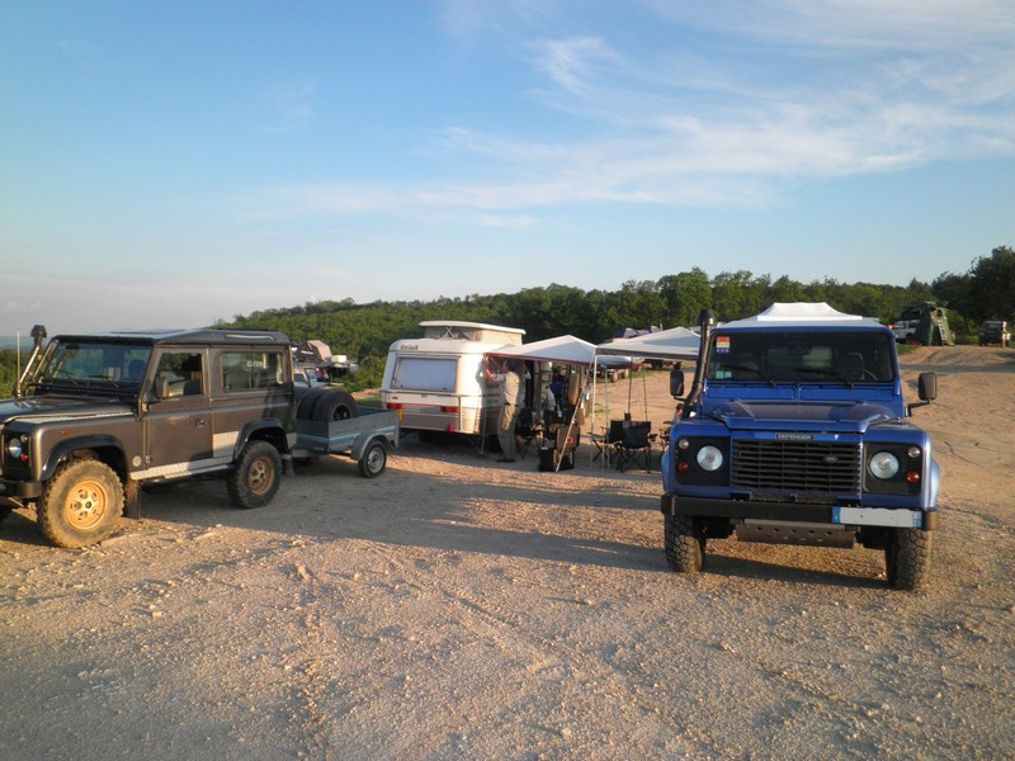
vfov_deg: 53.1
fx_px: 762
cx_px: 508
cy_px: 380
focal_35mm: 26
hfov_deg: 67.3
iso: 100
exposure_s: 1/80
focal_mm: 4.7
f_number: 7.9
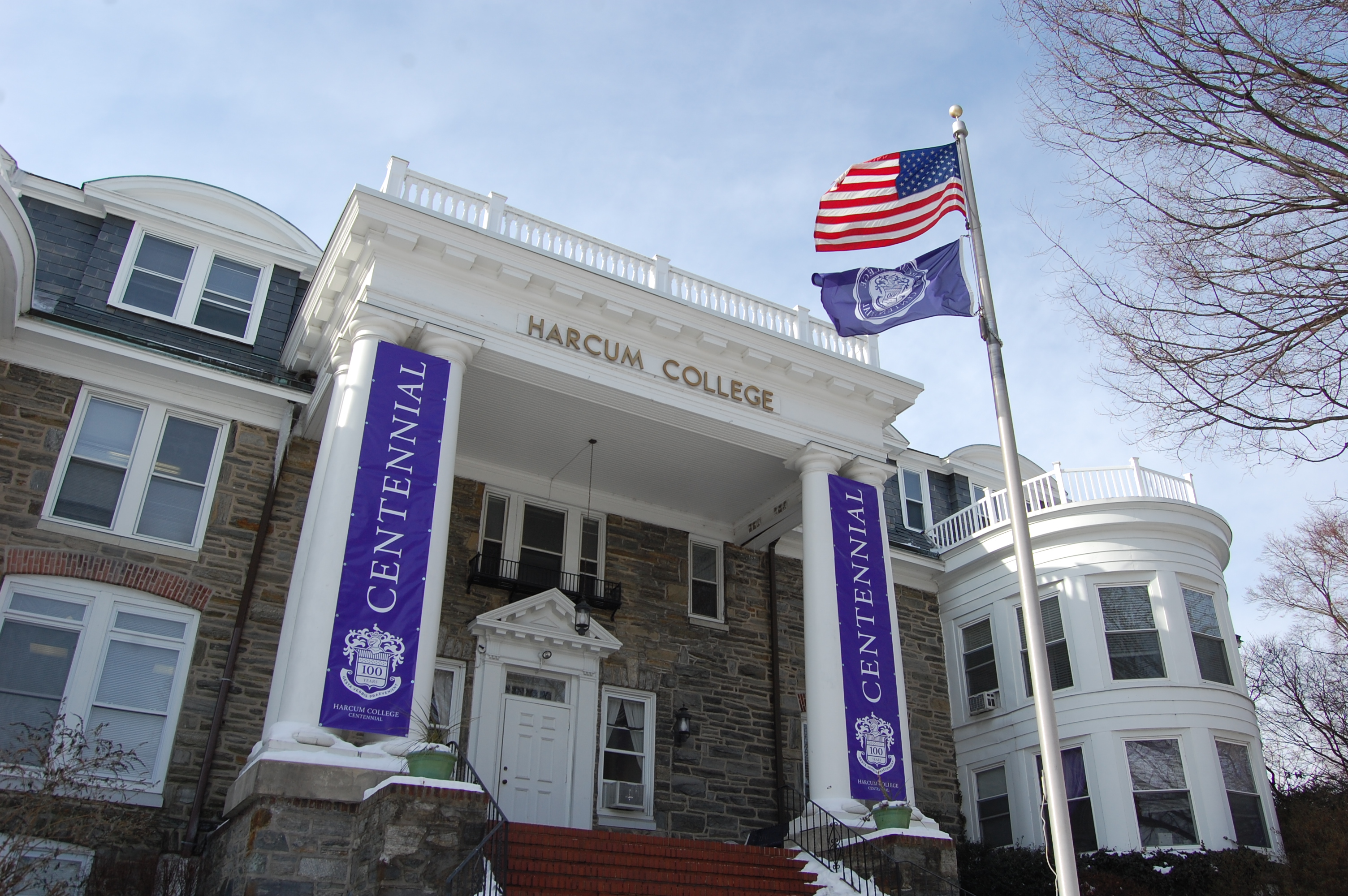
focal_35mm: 27
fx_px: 1010
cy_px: 448
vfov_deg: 47.8
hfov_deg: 67.4
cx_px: 674
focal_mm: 18
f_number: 9
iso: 200
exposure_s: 1/320
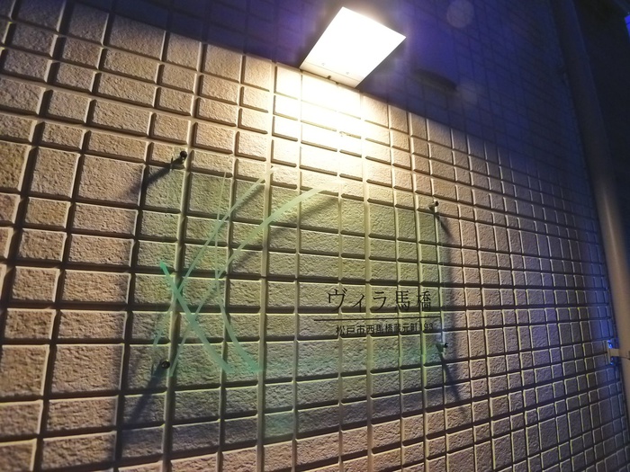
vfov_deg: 56.8
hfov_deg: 71.6
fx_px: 437
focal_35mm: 24
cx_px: 315
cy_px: 236
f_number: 2
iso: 400
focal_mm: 5.1
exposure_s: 1/30
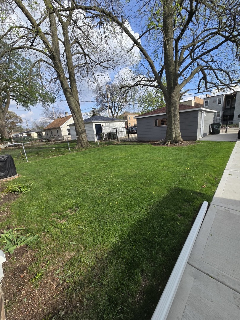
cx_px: 120
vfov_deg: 106.2
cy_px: 160
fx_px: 120
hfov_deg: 89.9
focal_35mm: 13
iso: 50
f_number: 2.2
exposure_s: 1/1441
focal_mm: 2.2
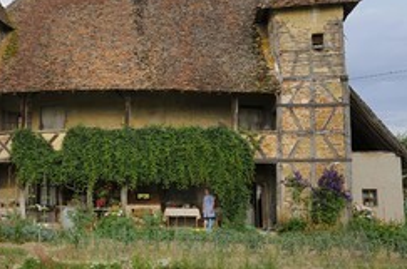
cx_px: 73
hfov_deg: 32.9
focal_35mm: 59
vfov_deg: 22.9
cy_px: 104
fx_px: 666
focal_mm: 34
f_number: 8
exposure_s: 1/160
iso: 200
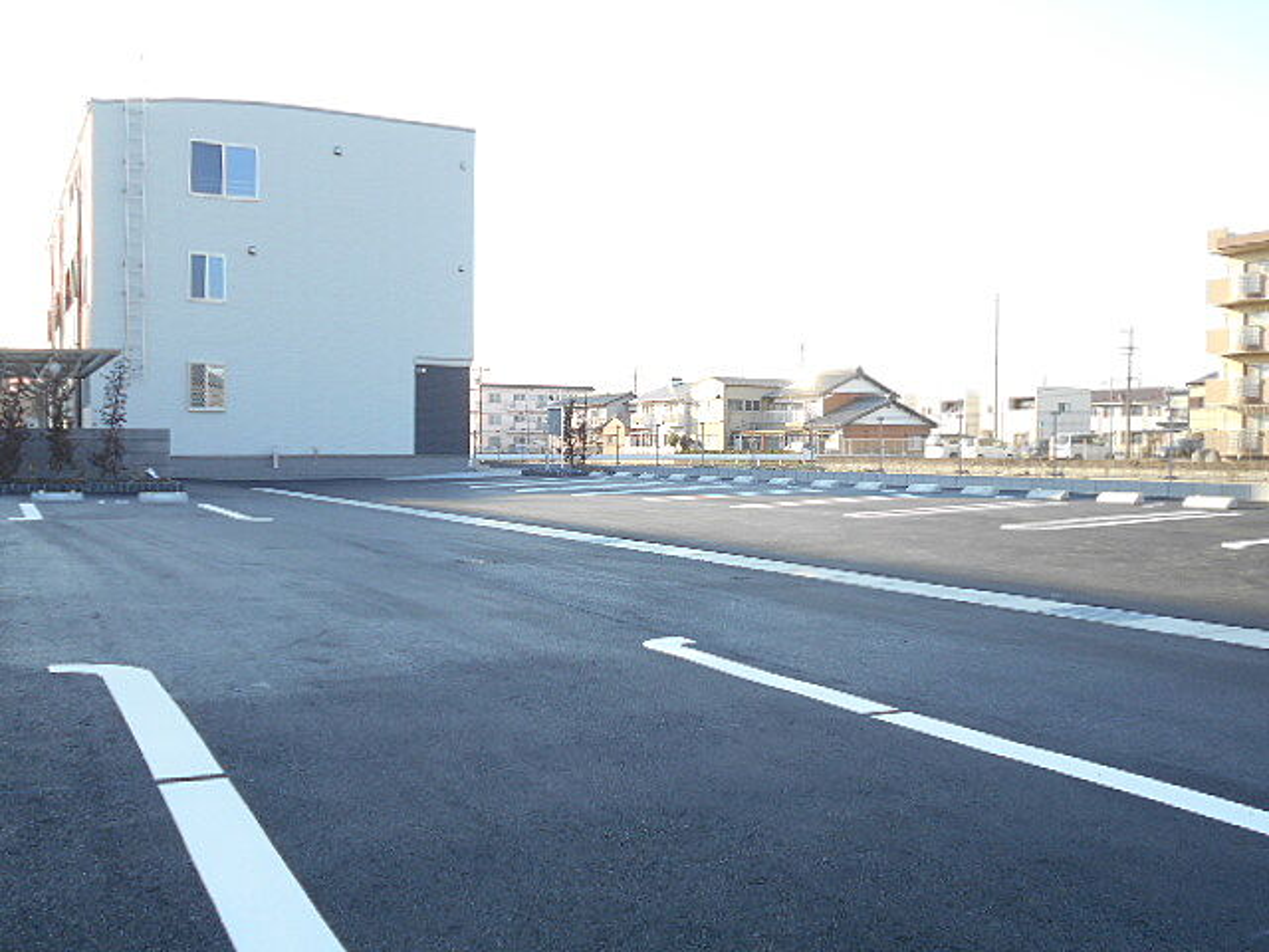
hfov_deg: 54.0
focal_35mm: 34
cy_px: 476
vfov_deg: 41.8
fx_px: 1246
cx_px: 634
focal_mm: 5.8
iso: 110
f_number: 3.6
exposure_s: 1/250
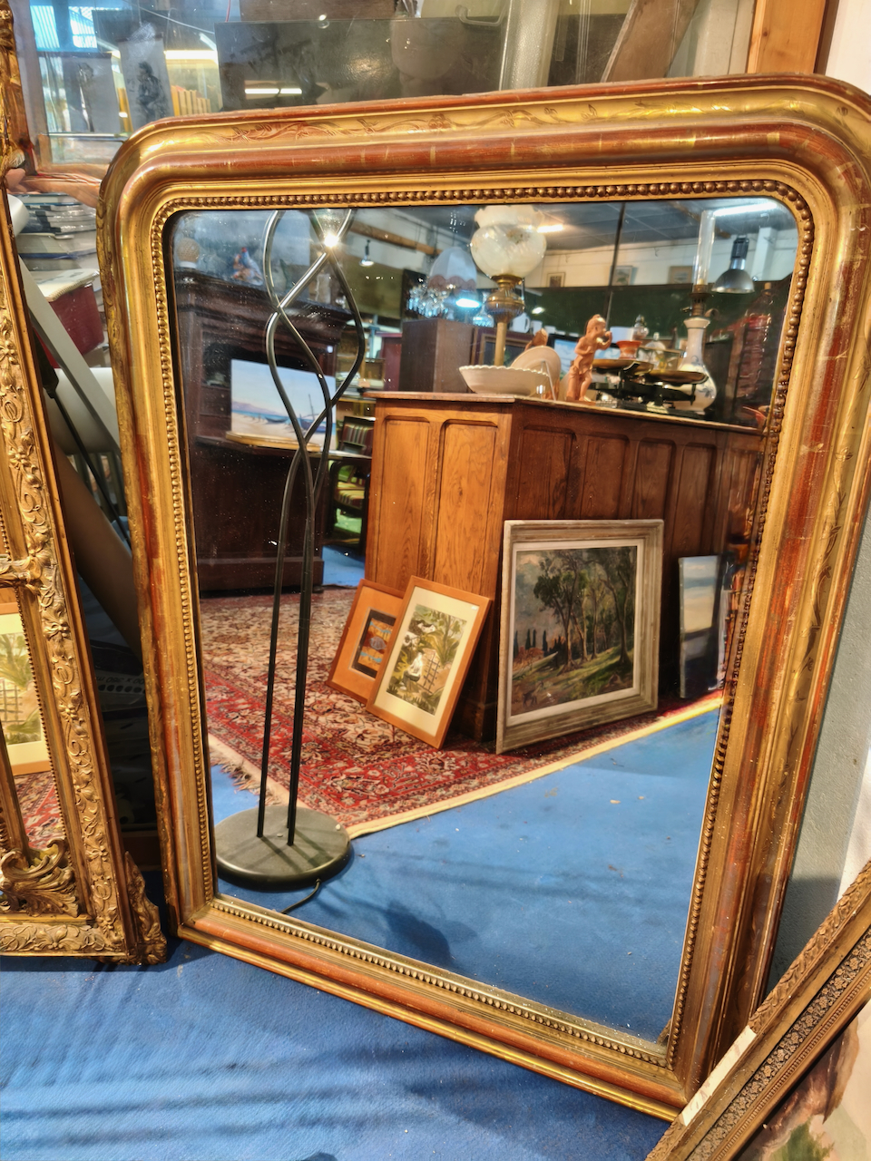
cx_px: 436
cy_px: 580
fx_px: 772
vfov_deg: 73.9
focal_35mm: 23
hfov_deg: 58.9
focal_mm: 5.35
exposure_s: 1/33.3
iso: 1250
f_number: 1.7
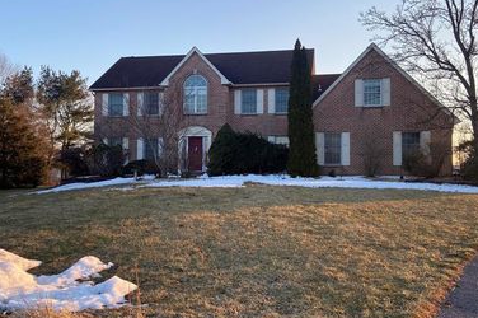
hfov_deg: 53.2
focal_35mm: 36
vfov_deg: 36.8
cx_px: 234
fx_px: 478
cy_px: 160
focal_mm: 4.25
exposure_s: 1/591
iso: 32
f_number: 1.8
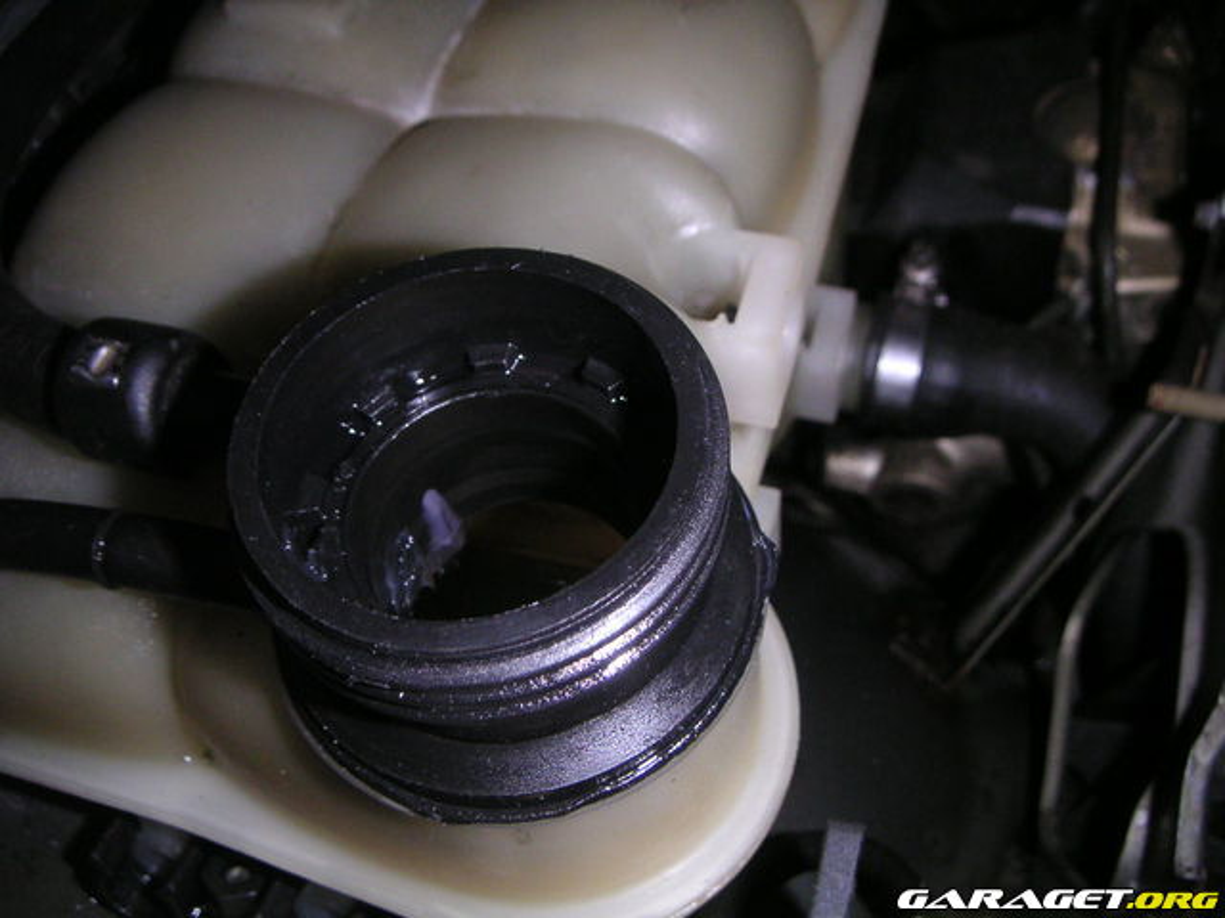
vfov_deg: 37.7
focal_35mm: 38
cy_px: 459
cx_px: 612
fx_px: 1345
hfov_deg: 49.0
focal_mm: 6
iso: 160
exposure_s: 1/45
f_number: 6.7
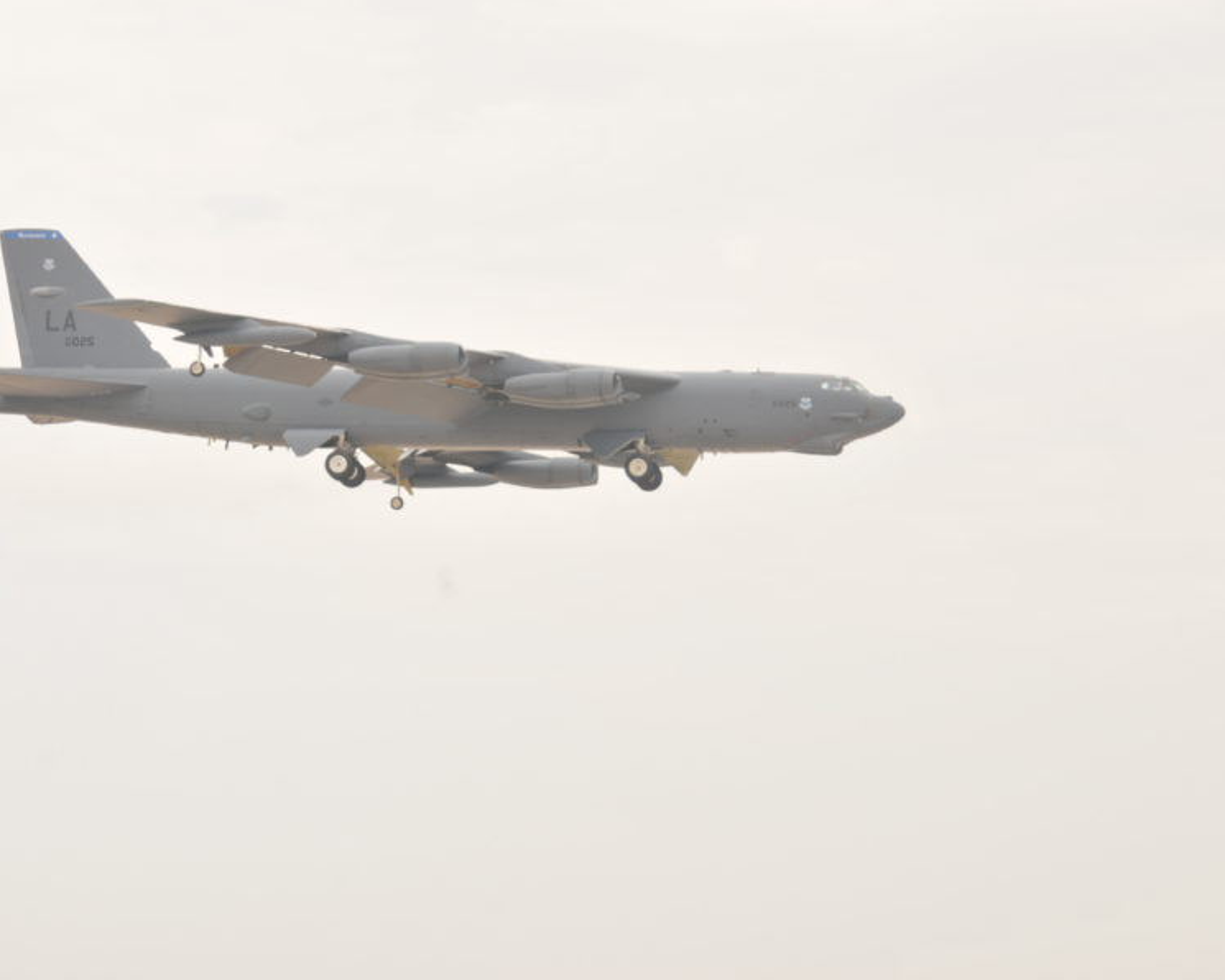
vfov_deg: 11.0
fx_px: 5076
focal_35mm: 140
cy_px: 488
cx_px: 532
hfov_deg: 13.8
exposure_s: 1/200
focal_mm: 82
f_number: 10
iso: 200
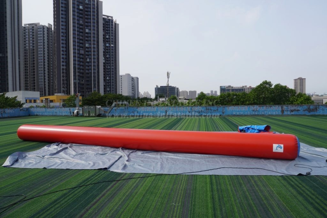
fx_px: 218
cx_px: 164
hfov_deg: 73.7
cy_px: 109
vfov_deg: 53.1
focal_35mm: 24
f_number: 8
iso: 100
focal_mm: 16
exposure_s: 1/200
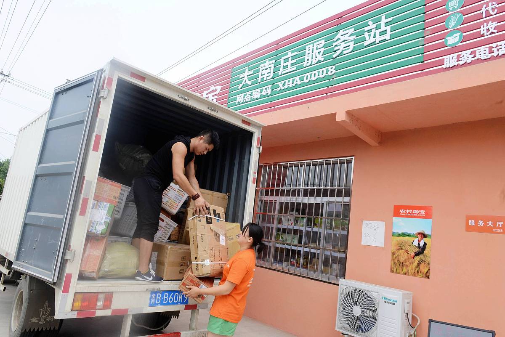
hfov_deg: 73.7
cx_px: 252
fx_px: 337
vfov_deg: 53.2
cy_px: 168
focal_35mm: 24
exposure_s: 1/500
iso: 800
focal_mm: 24
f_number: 13
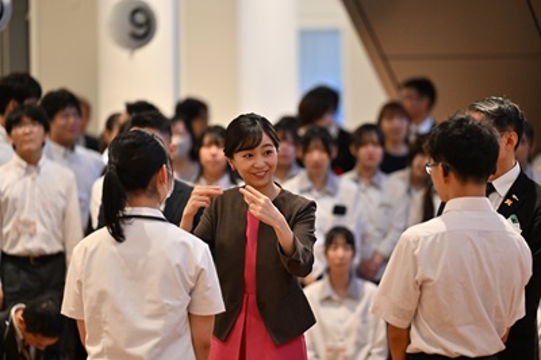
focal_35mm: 200
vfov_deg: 6.9
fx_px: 3003
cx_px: 270
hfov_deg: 10.3
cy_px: 180
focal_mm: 200
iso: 4000
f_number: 3.2
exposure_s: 1/250
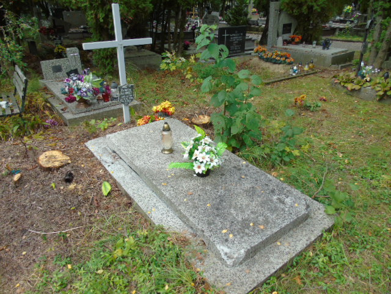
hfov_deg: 69.4
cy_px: 147
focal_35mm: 25
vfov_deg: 54.9
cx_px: 196
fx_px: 282
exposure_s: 1/125
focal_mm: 4.4
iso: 80
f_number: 3.4
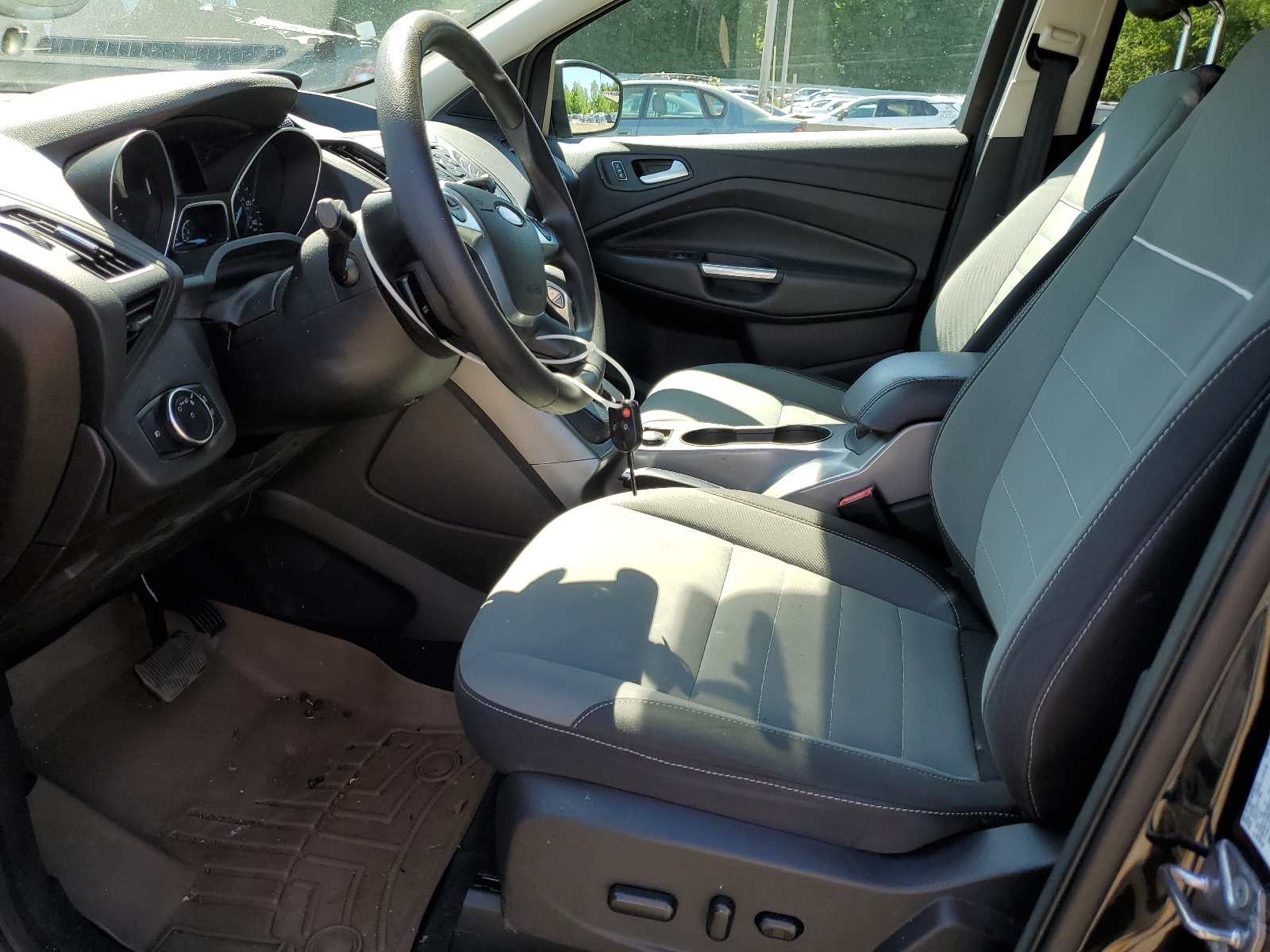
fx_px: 954
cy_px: 476
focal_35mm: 26
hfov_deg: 67.3
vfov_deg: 53.1
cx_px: 635
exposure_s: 1/476
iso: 50
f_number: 1.5
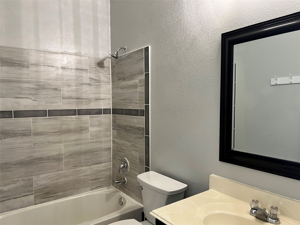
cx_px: 150
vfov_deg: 53.1
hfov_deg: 67.3
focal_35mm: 26
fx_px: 225
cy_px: 112
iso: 100
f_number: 1.5
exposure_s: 1/60
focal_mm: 5.7
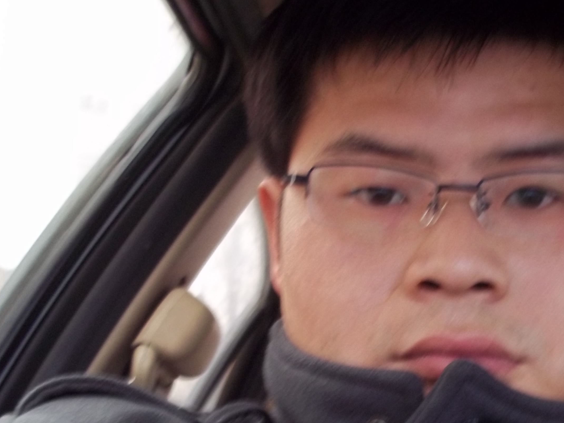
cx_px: 379
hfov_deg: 28.8
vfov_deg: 21.5
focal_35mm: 67
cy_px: 364
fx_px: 1092
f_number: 3.1
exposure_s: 1/20
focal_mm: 6.5
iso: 160
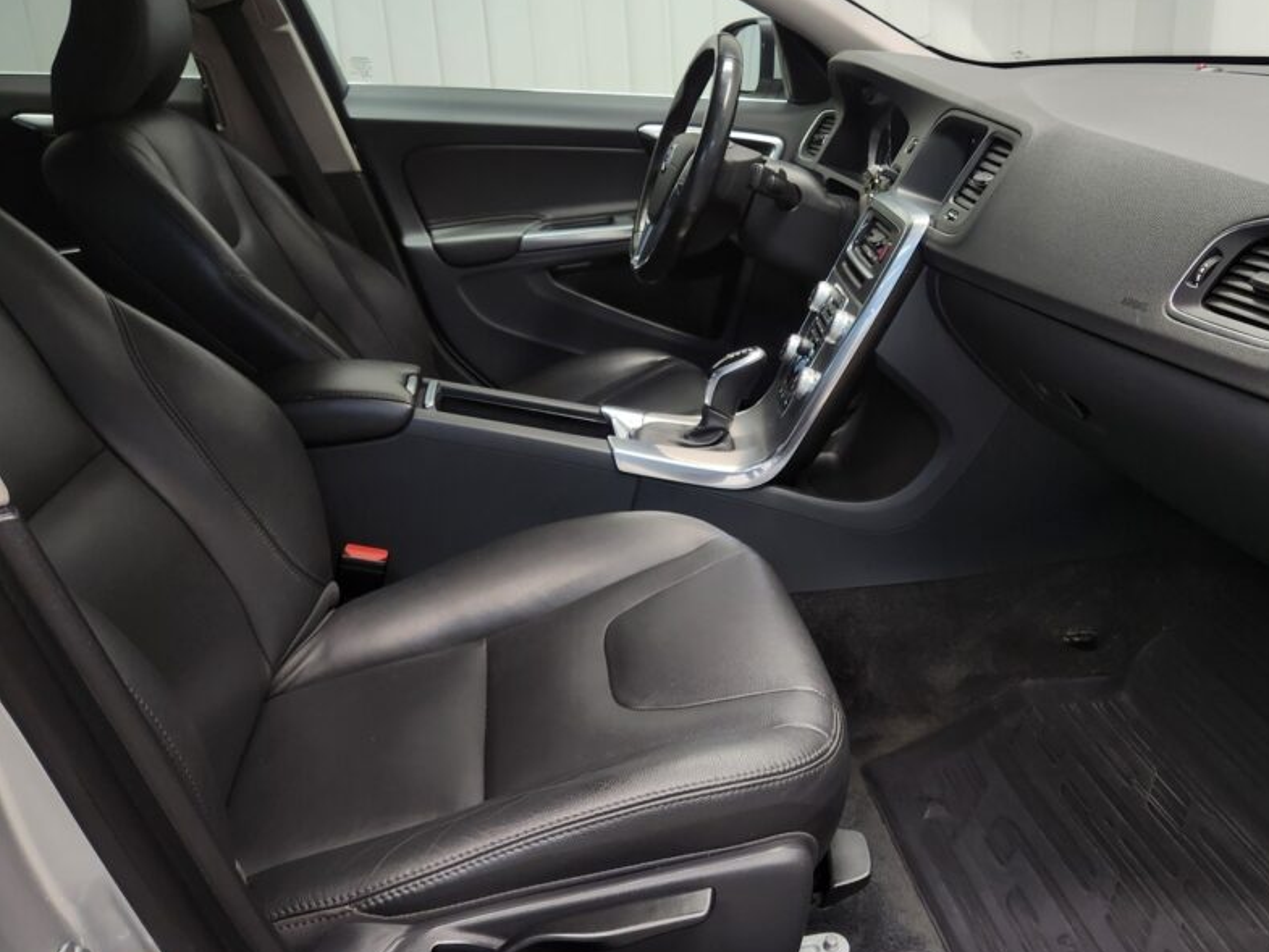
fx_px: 1100
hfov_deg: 59.7
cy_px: 380
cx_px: 723
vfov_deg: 46.5
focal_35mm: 30
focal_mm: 5.4
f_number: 1.8
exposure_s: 1/100
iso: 200
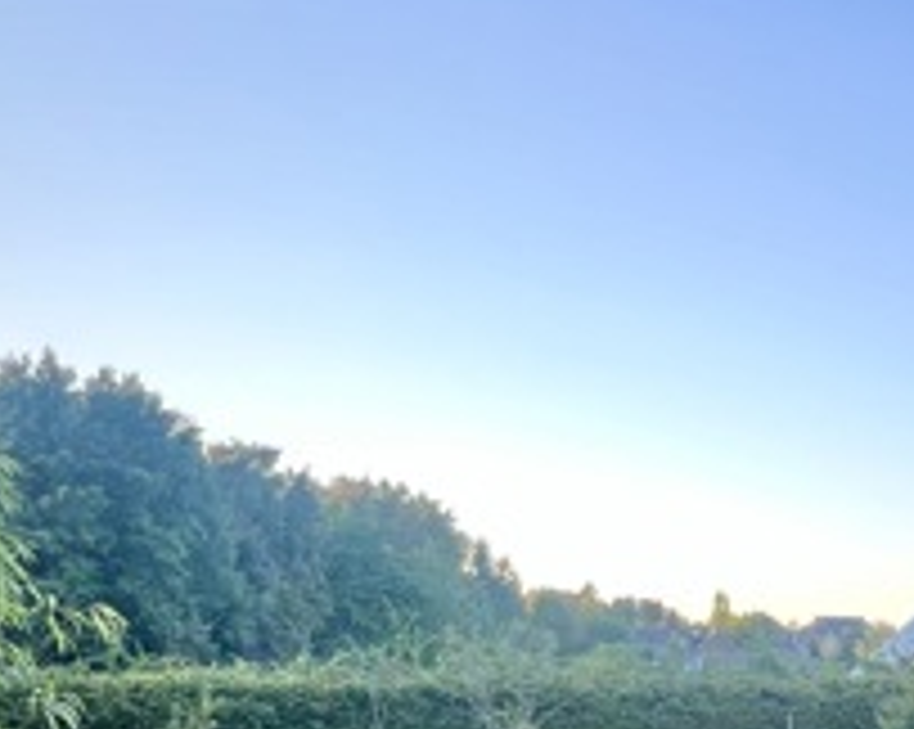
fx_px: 1081
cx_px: 882
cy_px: 544
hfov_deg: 40.9
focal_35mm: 40
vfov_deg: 36.4
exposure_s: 1/99
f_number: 1.8
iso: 40
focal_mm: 1.57
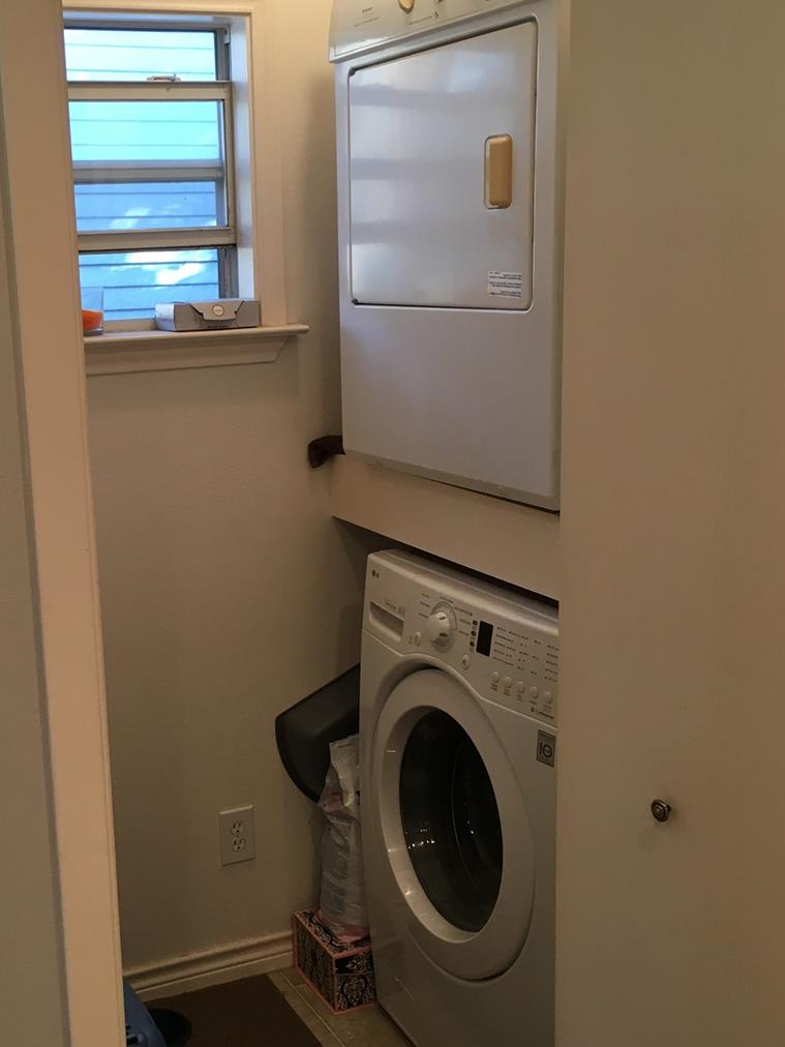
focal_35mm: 44
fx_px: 1330
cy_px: 546
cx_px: 248
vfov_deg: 42.9
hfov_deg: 32.5
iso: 50
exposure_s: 1/30
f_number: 2.2
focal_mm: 4.15
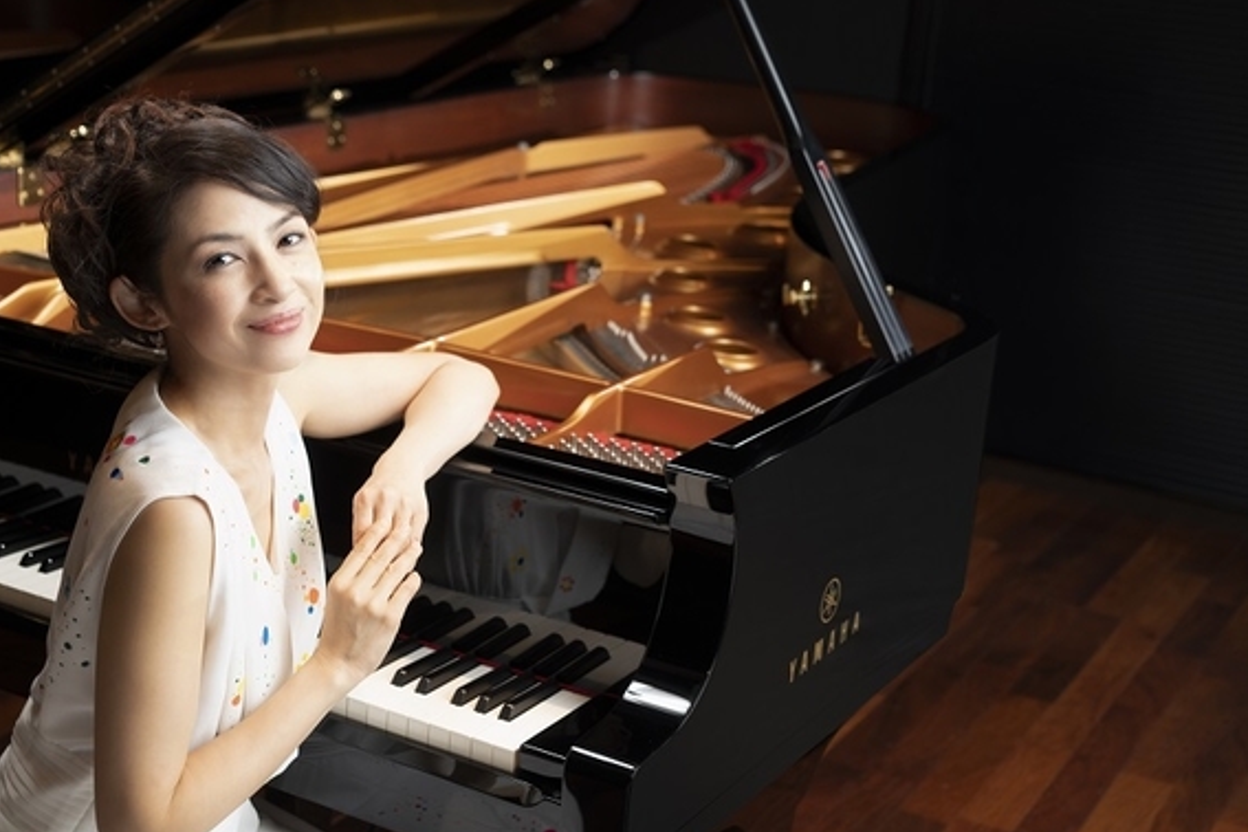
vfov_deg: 25.1
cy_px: 412
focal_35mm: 54
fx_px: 1872
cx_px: 603
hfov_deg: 36.9
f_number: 4.5
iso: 200
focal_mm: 51
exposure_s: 1/80
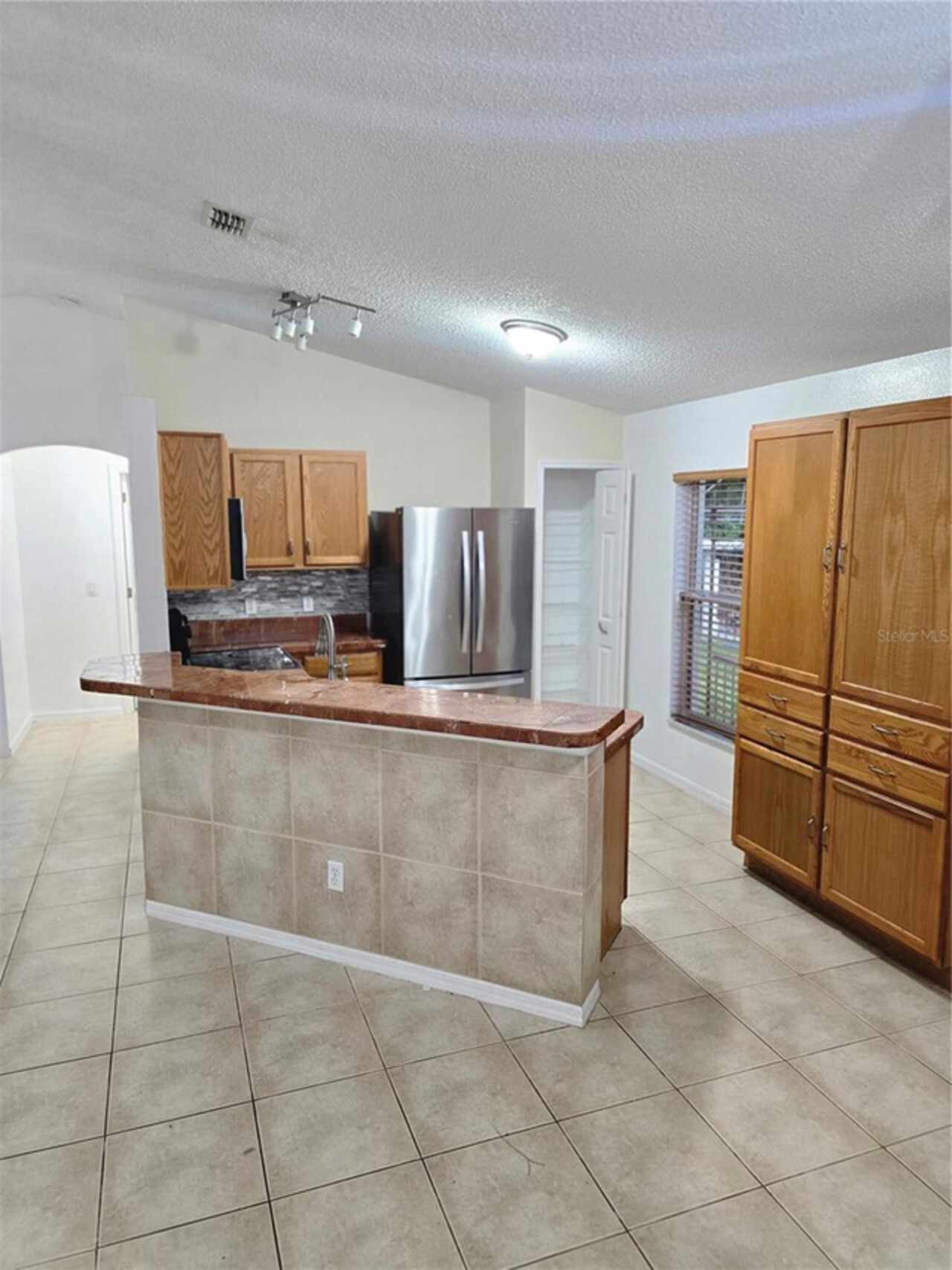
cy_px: 635
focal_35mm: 23
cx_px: 476
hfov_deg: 58.9
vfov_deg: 73.9
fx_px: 843
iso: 320
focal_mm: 6.3
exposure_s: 1/120
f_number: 1.7
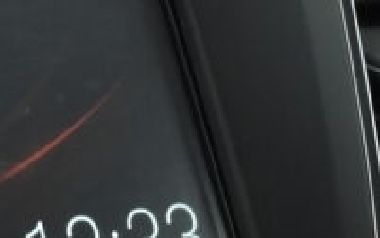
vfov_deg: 9.3
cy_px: 223
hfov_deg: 13.5
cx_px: -280
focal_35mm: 140
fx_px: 1451
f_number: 3.5
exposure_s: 1/125
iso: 1600
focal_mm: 18
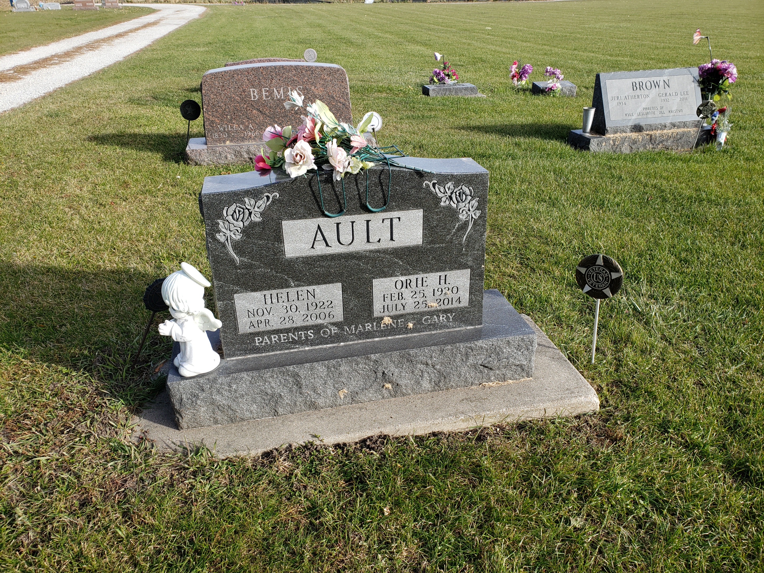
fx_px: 574
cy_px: 286
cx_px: 382
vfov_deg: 53.1
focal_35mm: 26
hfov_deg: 67.3
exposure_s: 1/622
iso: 50
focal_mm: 4.3
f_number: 2.4
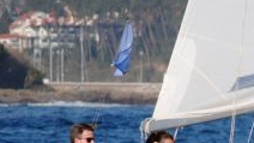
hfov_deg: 2.5
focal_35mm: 862
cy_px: 153
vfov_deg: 1.4
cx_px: 321
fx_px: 5803
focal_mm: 145
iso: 200
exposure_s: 1/1600
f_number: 5
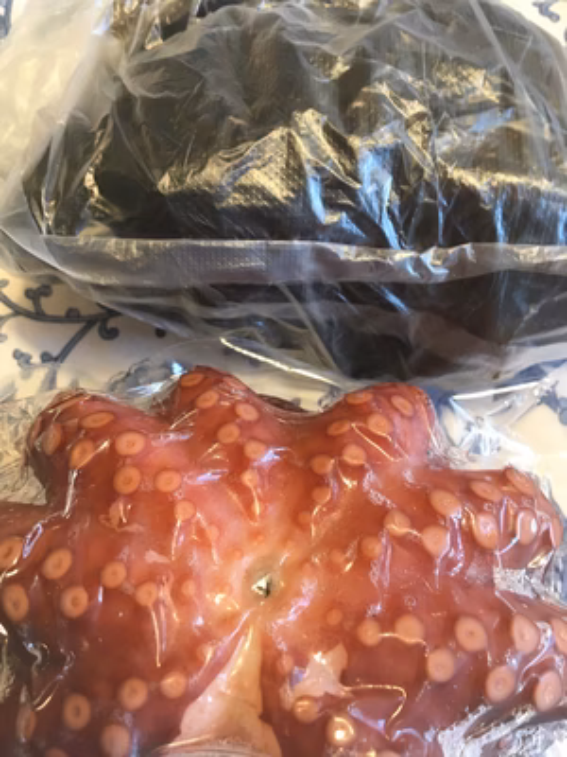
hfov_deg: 48.2
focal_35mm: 29
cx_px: 284
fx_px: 633
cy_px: 378
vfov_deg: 61.7
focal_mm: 4.15
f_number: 2.2
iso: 80
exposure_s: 1/30
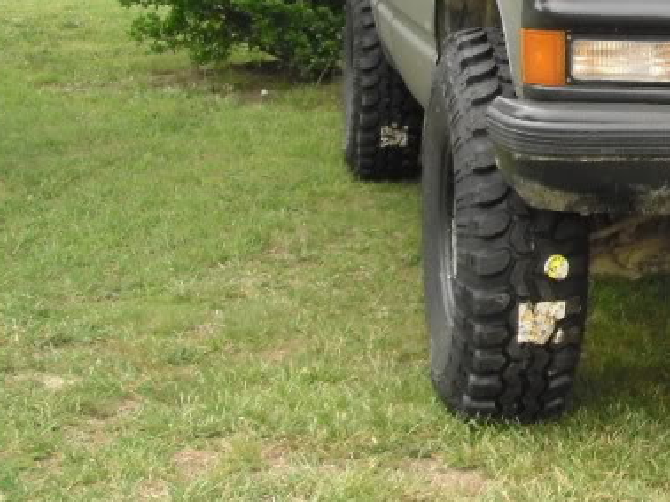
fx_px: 1992
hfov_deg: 18.0
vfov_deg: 14.3
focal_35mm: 103
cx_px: 828
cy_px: 112
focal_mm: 6.7
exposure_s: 1/30
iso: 100
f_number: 3.5
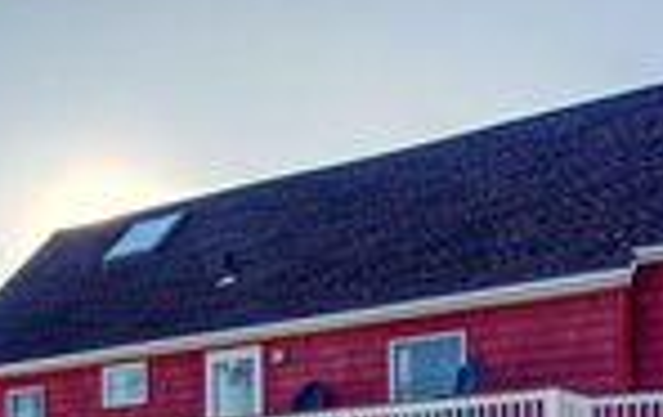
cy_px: 547
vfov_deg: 20.8
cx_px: 363
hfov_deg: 35.8
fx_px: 1026
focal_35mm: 57
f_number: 9
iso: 320
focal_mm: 11
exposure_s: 1/320
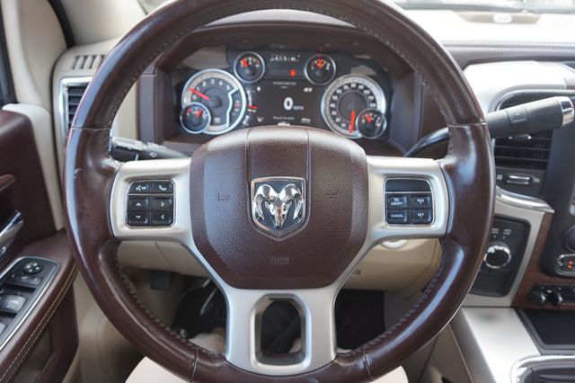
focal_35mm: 24
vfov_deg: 53.1
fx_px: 383
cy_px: 192
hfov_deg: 73.8
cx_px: 288
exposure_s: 1/60
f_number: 4
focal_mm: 16
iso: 200
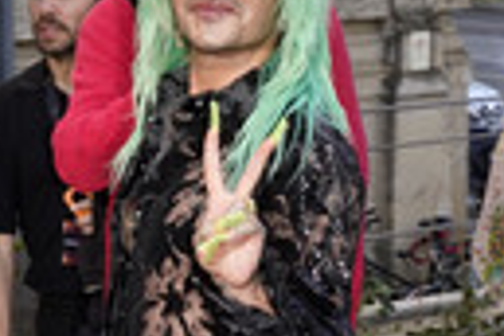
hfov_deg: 16.6
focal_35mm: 122
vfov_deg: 11.2
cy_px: 313
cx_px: 412
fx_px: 1708
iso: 320
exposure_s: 1/160
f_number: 5.6
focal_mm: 35
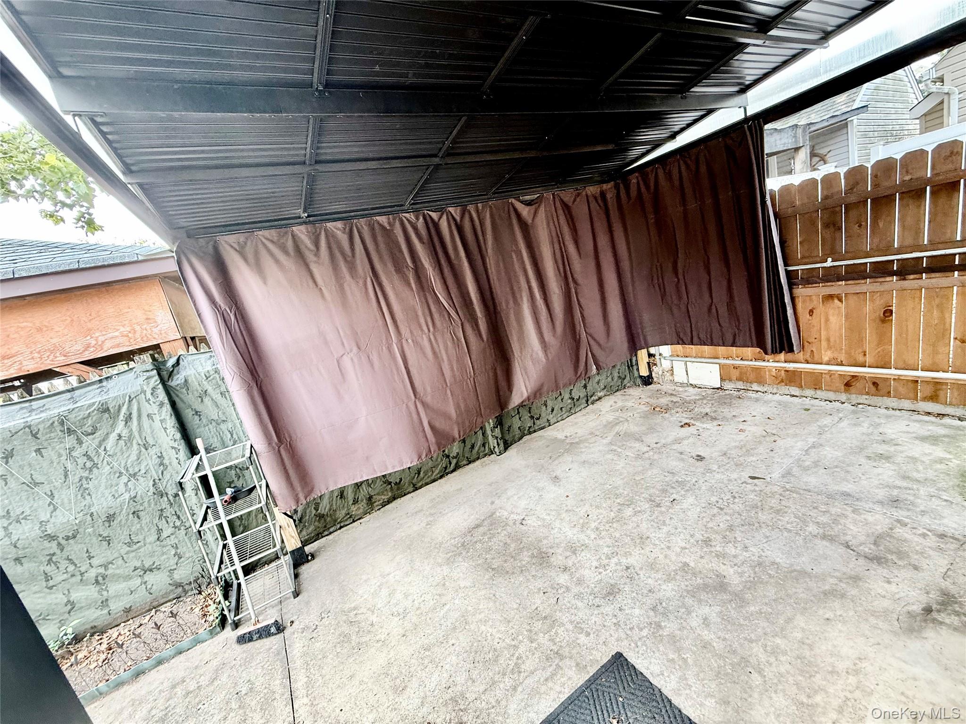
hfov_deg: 102.1
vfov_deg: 85.7
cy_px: 362
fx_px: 391
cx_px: 483
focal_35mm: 14
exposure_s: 1/99
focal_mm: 2.22
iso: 200
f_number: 2.2
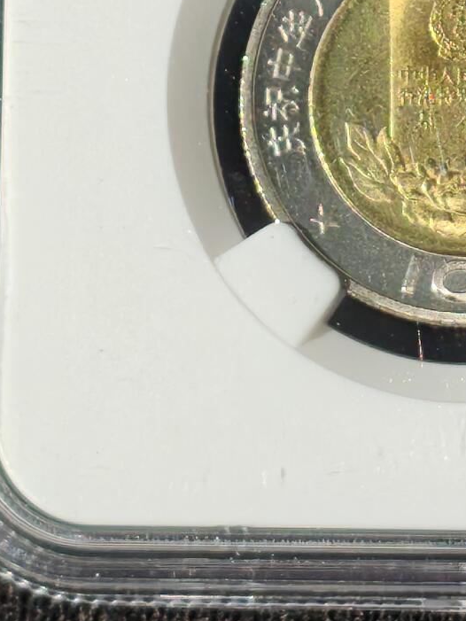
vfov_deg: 7.9
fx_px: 4468
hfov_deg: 6.0
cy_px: -138
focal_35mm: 249
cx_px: 482
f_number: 1.5
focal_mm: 4.94
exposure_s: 1/3450
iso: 50
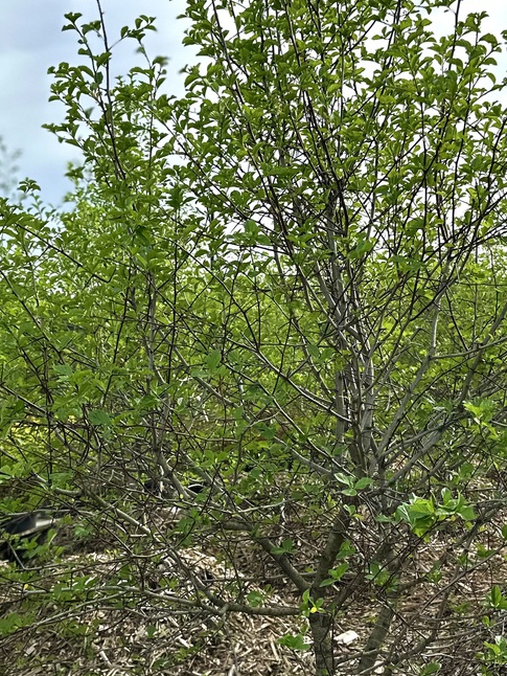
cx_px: 302
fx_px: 1015
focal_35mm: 52
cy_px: 360
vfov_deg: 36.8
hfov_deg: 28.0
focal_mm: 6.86
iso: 80
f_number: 1.78
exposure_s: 1/3356
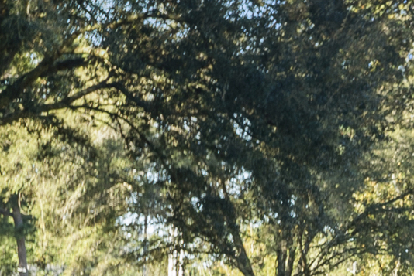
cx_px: 895
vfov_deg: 5.9
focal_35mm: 230
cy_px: 367
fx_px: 2647
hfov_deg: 8.4
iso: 100
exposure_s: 1/80
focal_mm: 40
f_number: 5.6
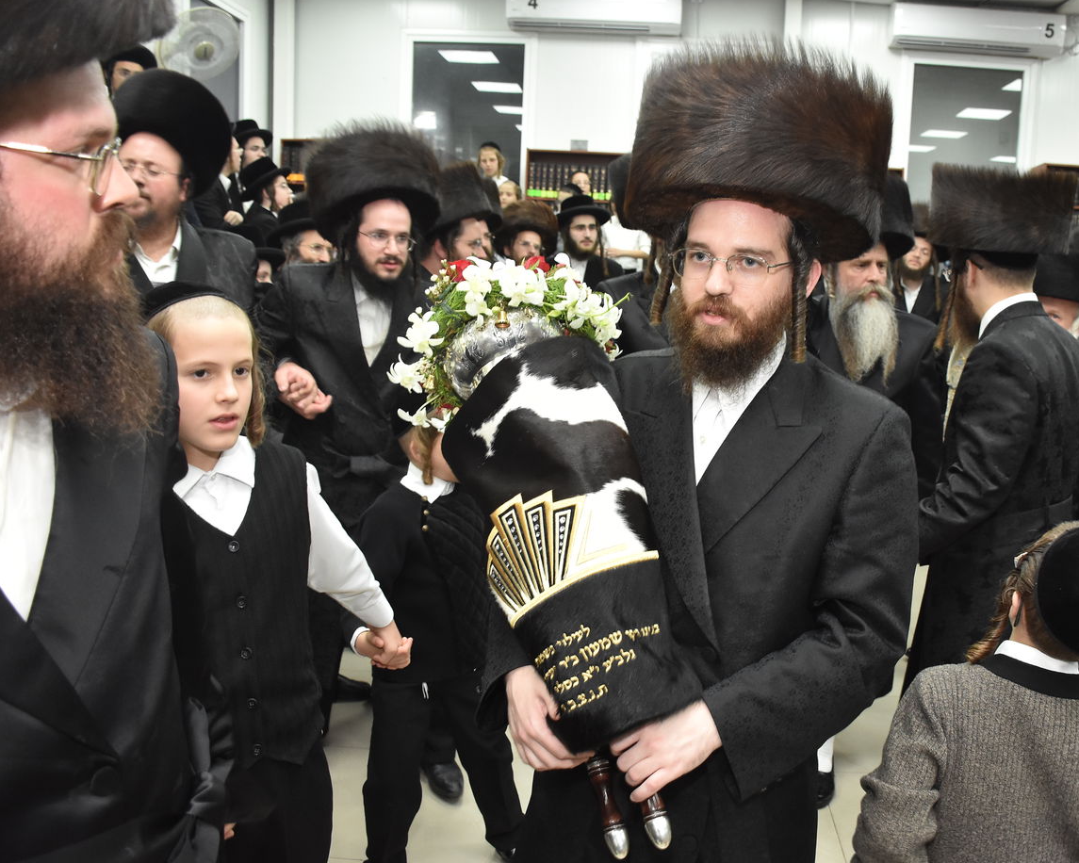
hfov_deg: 56.7
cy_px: 429
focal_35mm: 31
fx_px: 990
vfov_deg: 47.1
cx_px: 658
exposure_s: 1/125
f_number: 5.6
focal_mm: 18
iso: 1600
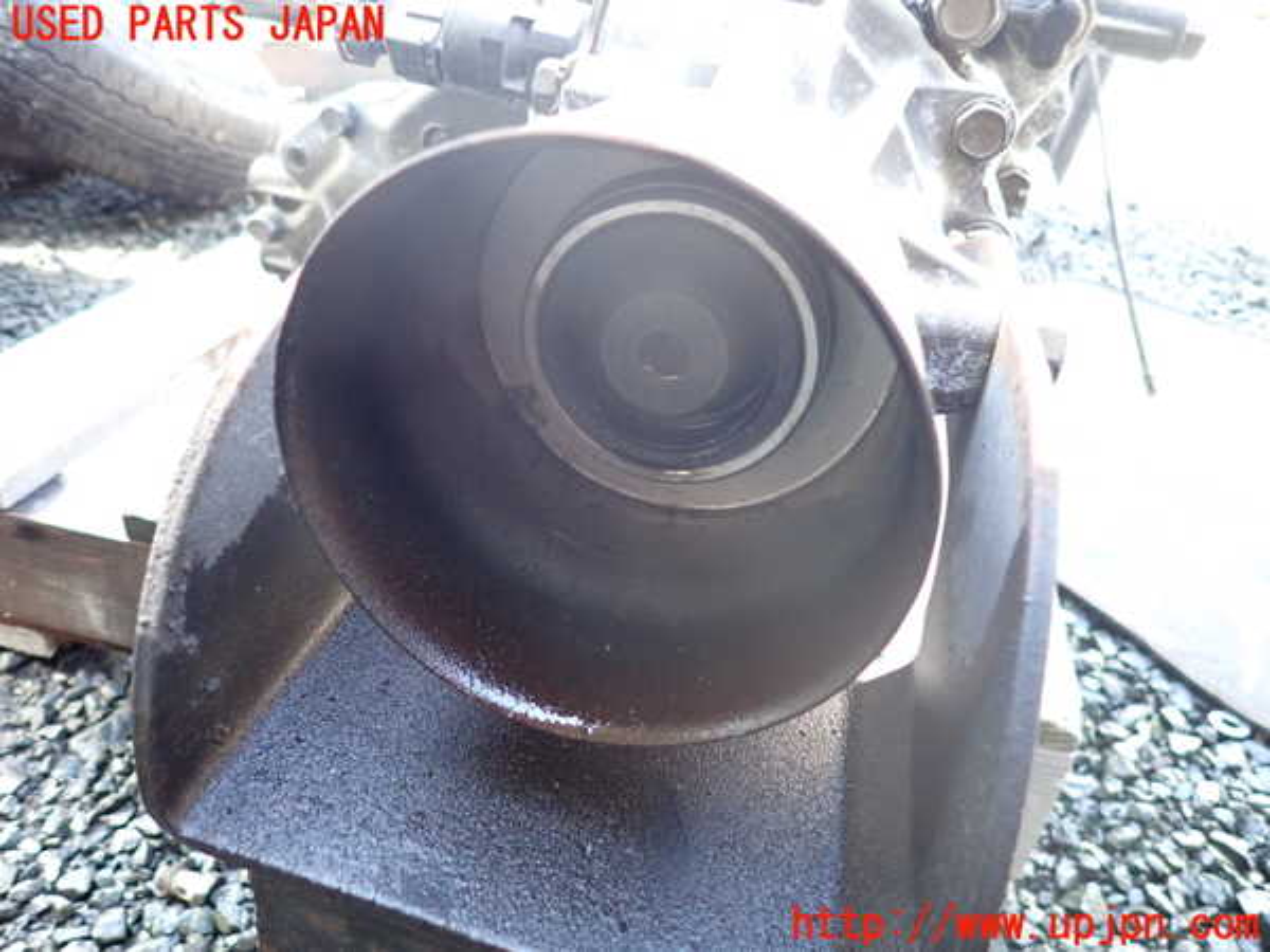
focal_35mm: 25
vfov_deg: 54.9
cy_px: 476
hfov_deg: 69.4
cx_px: 635
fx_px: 917
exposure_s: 1/125
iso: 640
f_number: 2
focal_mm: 4.5
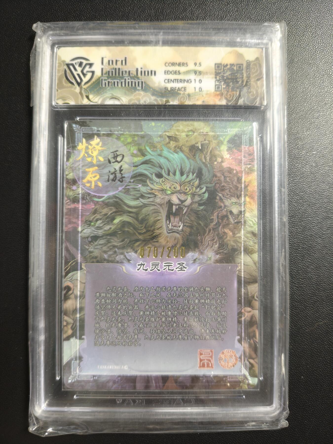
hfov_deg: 53.1
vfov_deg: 67.3
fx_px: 333
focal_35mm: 26
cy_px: 222
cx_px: 166
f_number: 1.5
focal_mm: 4.94
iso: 500
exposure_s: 1/50
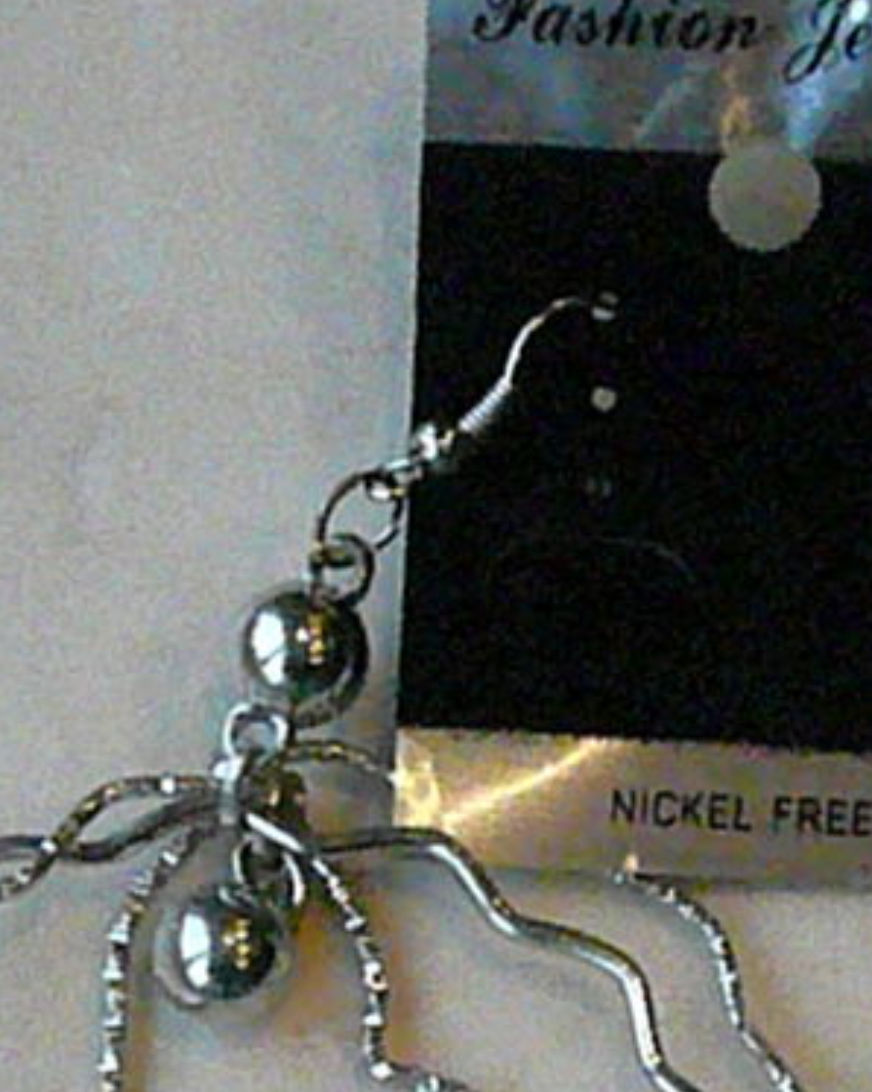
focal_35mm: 165
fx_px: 5327
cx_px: 778
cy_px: 998
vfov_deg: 11.6
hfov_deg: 9.3
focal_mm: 10.3
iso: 3200
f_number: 4.1
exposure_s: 1/400
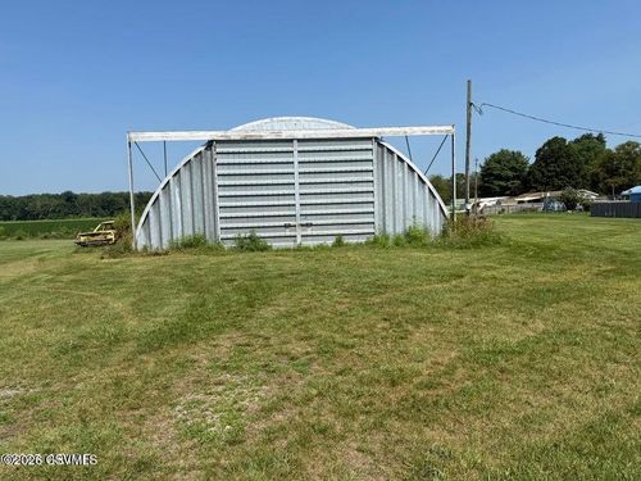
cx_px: 320
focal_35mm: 24
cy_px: 240
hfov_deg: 71.6
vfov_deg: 56.8
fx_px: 444
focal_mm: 6.76
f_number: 1.78
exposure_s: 1/4975
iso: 80
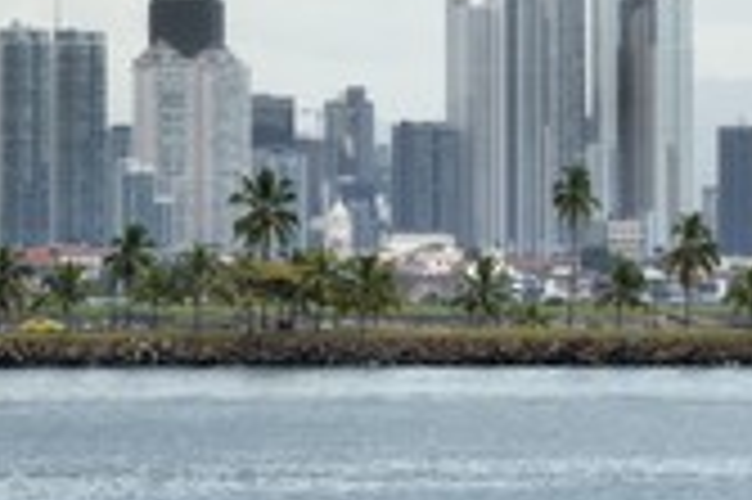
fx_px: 10497
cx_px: 635
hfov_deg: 4.1
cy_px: 36
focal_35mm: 503
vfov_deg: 2.7
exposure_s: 1/500
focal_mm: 200
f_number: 9
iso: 400
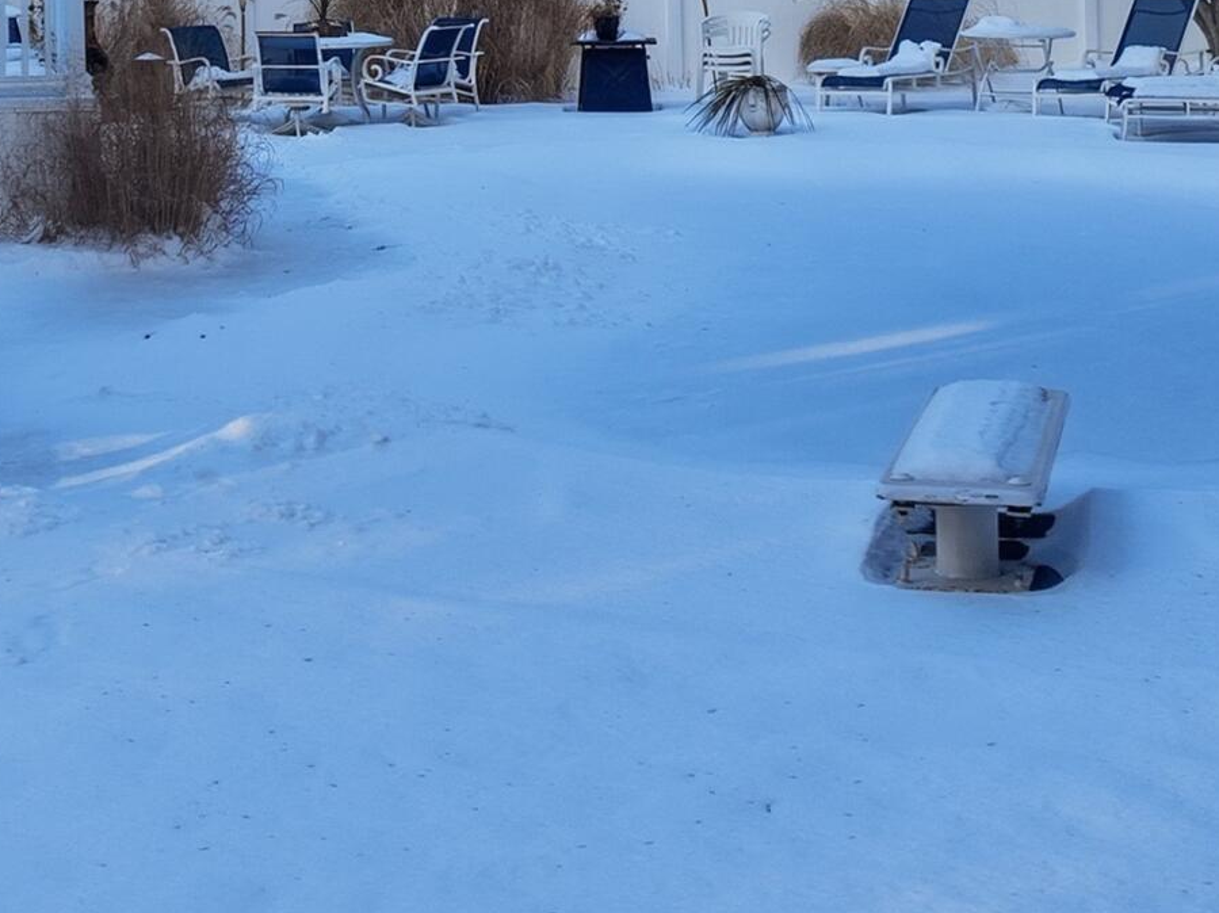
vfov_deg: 17.8
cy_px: -77
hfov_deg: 24.3
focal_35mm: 80
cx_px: 386
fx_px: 2816
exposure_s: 1/1600
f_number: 2.8
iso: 130
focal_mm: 12.3
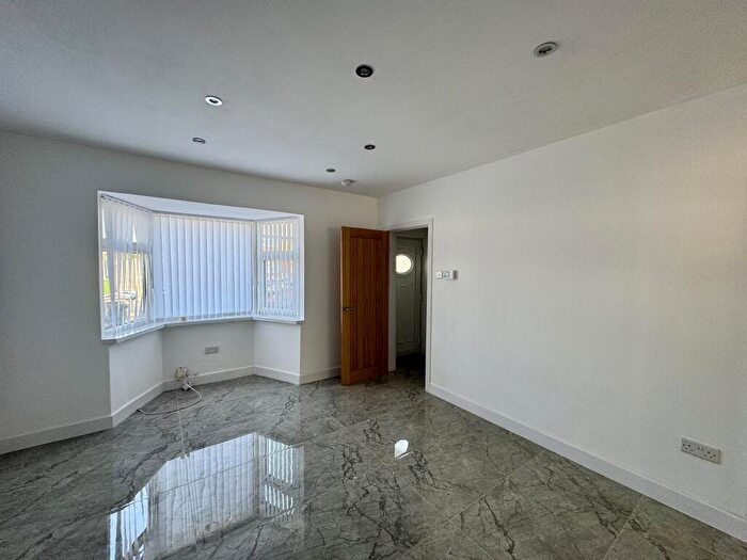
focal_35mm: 14
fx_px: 302
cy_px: 280
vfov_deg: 85.7
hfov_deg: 102.1
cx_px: 374
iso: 80
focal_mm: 2.22
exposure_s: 1/99
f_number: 2.2
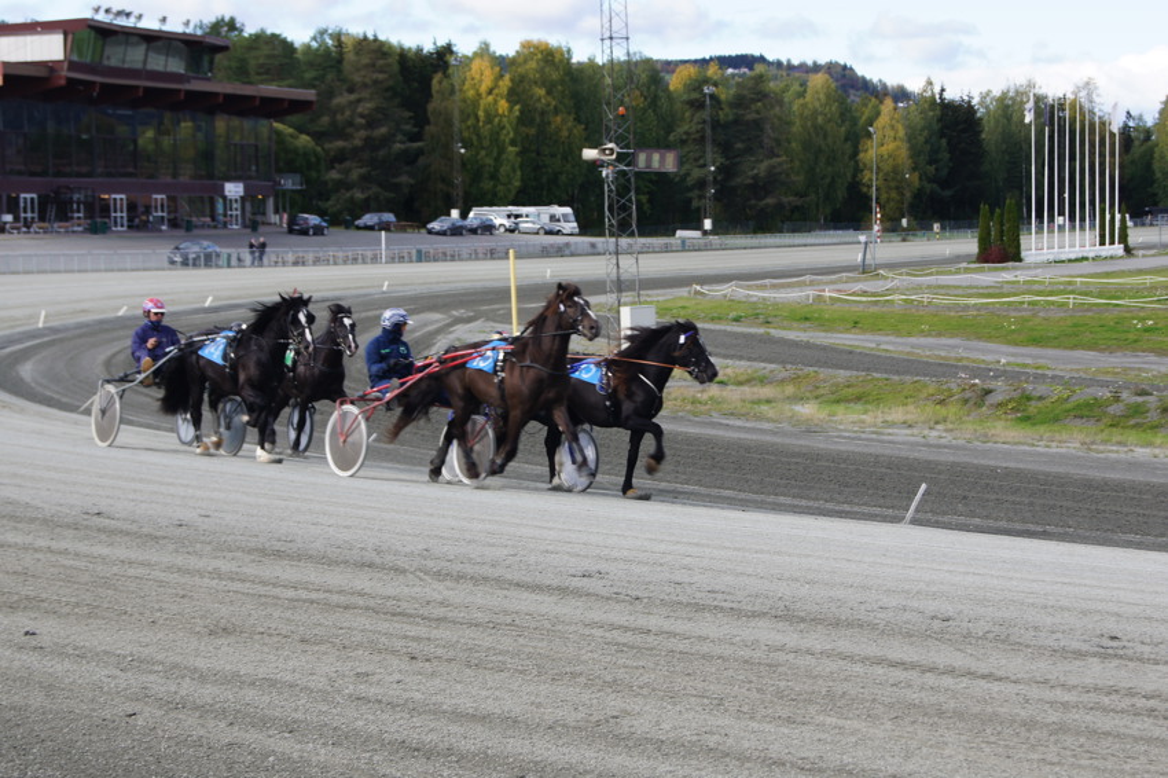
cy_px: 389
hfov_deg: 24.6
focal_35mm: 82
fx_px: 2675
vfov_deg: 16.5
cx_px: 584
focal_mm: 55
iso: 100
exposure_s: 1/125
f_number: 9
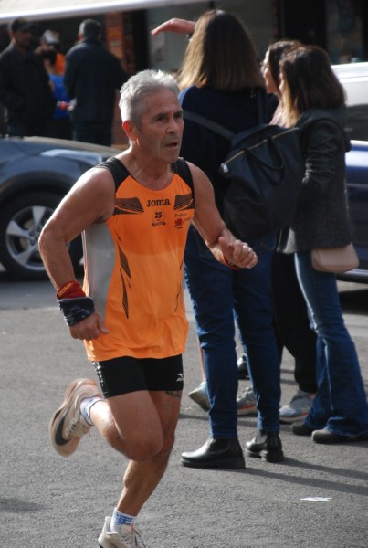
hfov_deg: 7.7
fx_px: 2746
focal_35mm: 180
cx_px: 184
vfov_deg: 11.4
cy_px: 274
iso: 1000
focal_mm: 120
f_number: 5.6
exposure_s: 1/800
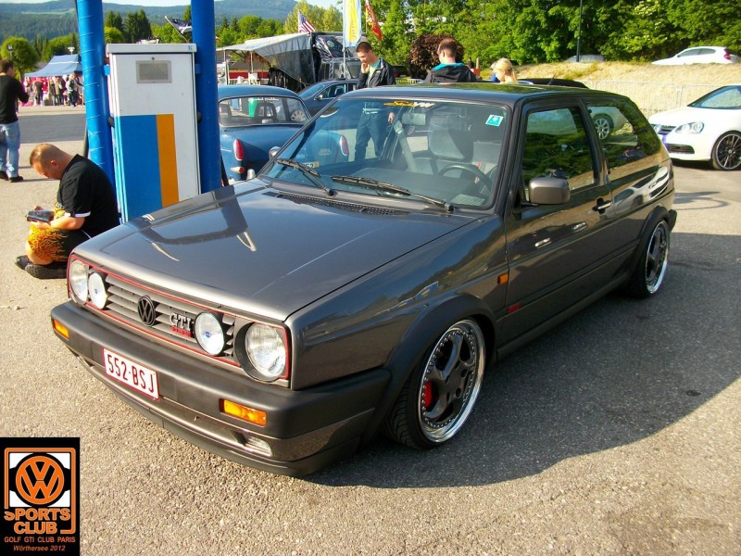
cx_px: 370
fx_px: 728
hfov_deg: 54.0
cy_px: 278
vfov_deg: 41.8
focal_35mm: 34
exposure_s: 1/460
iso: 80
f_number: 2.9
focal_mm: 5.7
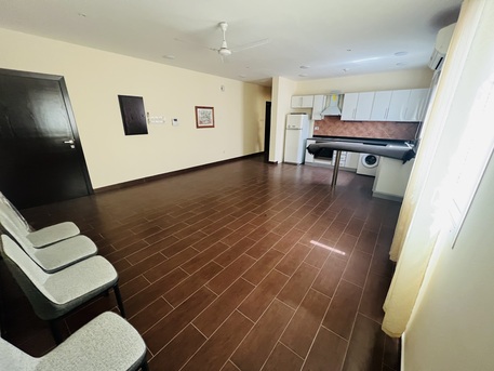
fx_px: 186
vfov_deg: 89.9
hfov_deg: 106.2
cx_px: 247
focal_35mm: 13
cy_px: 186
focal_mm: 1.57
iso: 400
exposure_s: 1/60
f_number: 1.8
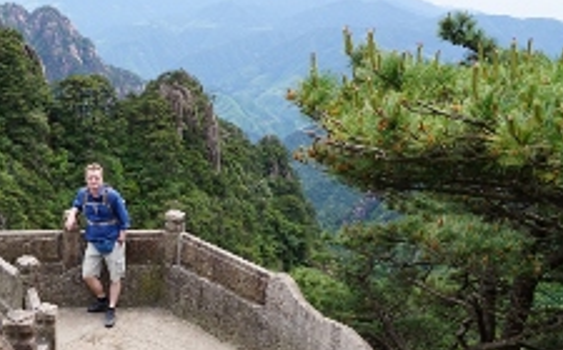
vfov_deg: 26.2
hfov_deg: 39.1
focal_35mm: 49
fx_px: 751
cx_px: 93
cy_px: 214
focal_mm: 18
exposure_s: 1/125
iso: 100
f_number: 8
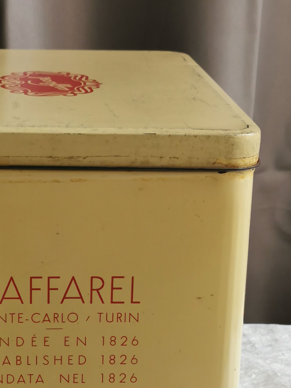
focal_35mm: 106
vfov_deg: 18.3
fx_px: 1188
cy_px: 324
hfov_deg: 13.9
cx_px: 50
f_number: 1.8
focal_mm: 5.58
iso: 100
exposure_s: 1/100
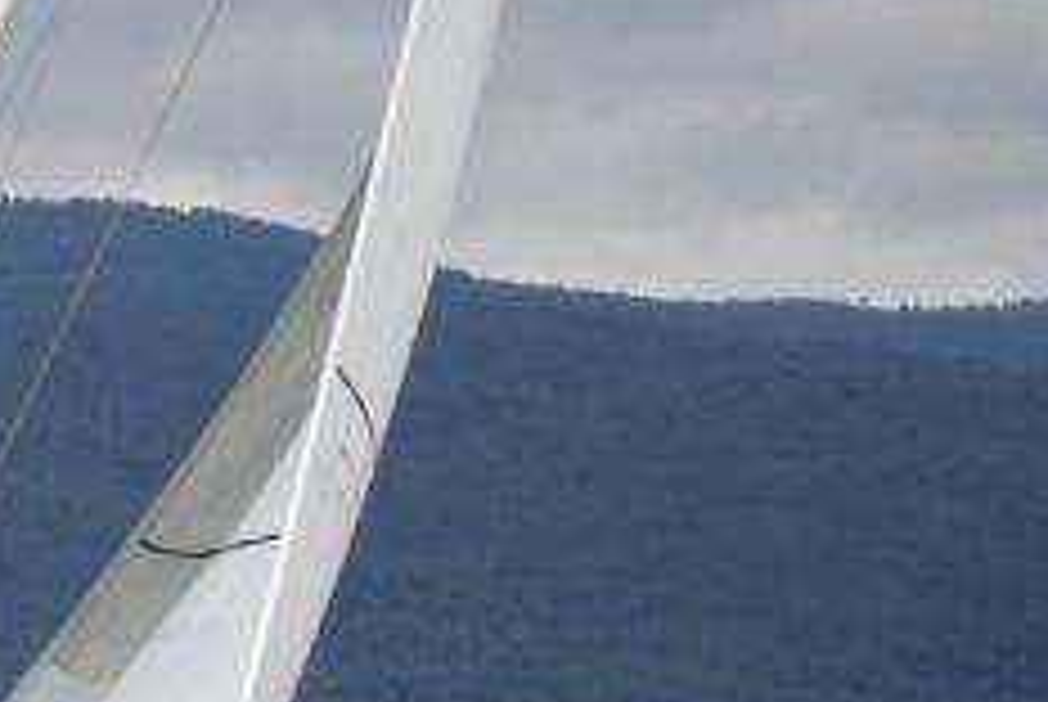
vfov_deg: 3.6
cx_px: -378
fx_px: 11272
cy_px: 583
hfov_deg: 5.3
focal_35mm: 387
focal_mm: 75
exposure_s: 1/200
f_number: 4.2
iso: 200
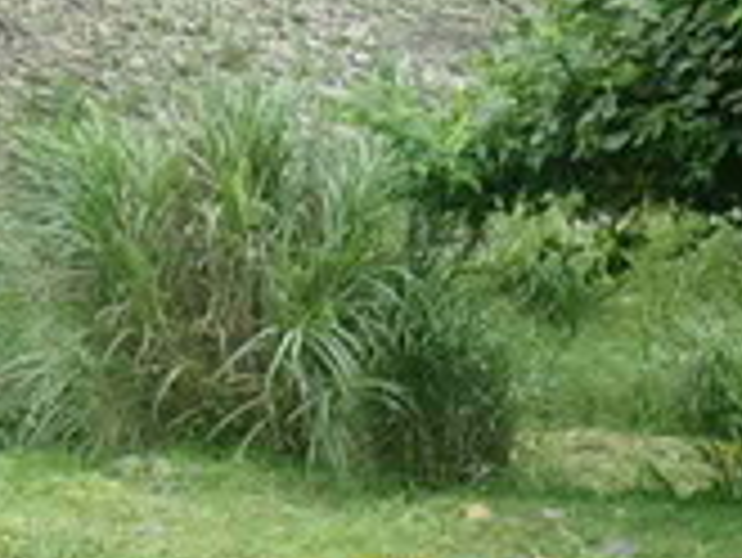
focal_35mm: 97
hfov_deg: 19.3
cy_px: -346
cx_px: -85
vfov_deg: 14.0
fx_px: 2081
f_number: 2.8
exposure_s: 1/200
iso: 100
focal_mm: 4.5
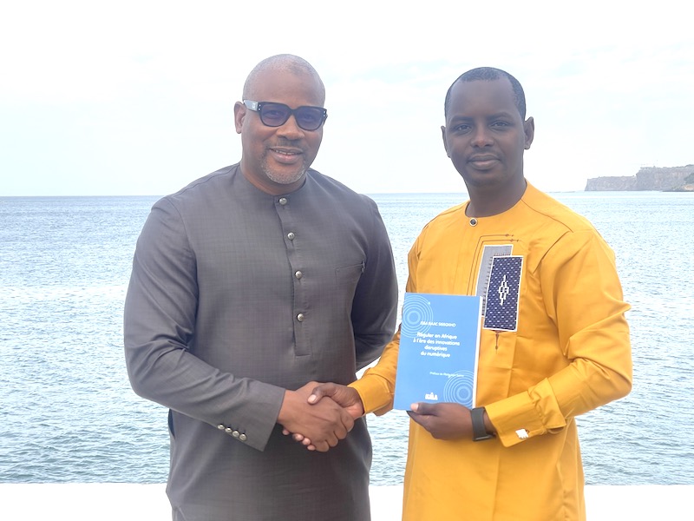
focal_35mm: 64
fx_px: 1283
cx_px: 347
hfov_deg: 30.3
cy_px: 260
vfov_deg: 22.9
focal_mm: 7.5
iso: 20
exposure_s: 1/418
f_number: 2.2
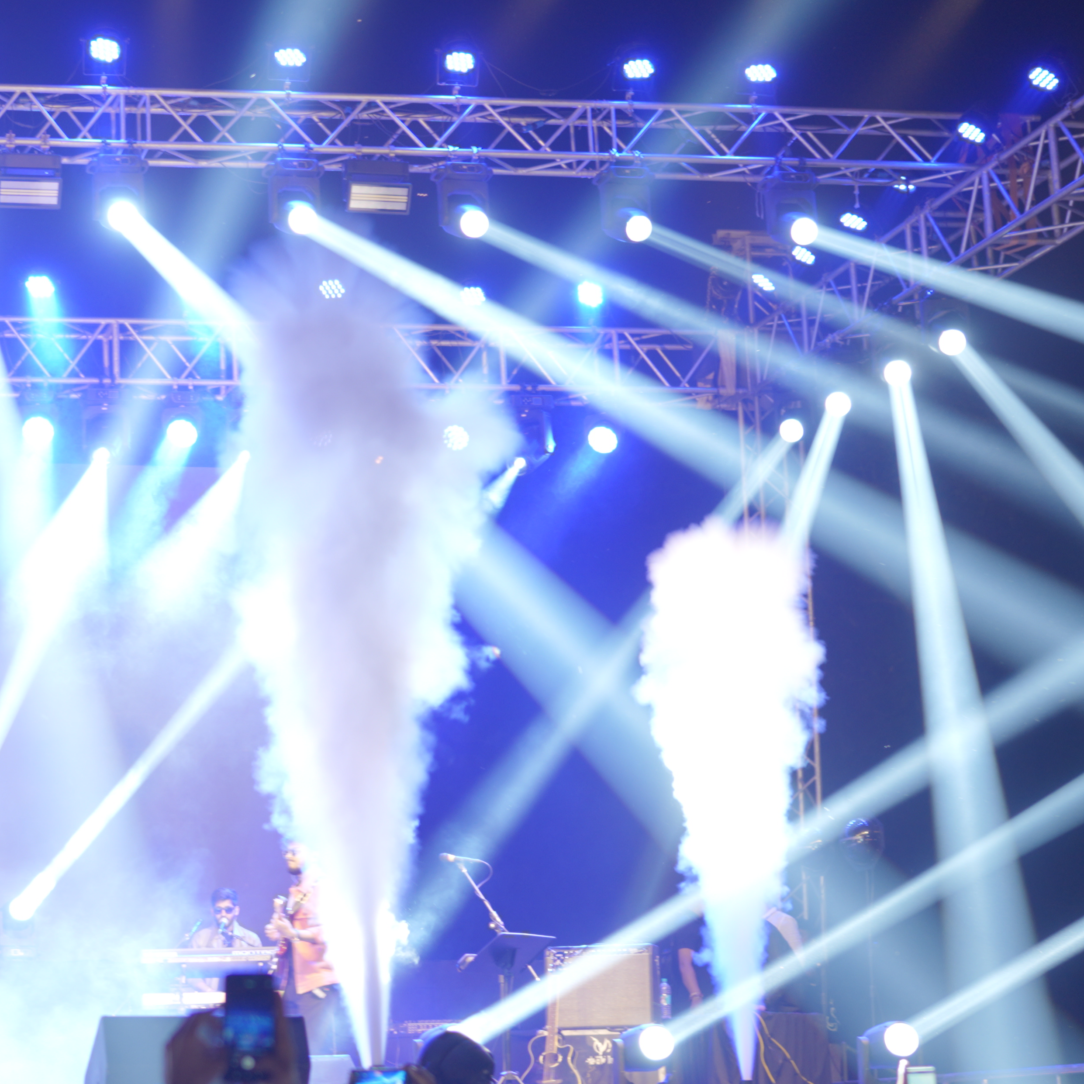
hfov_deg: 19.7
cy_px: 594
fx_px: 2976
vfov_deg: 20.6
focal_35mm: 84
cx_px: -131
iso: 160
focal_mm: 35
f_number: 1.4
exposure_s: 1/50
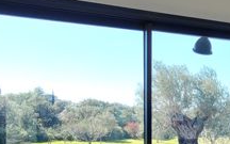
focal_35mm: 45
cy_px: 106
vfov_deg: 28.2
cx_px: 208
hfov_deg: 40.9
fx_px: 282
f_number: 2.2
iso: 50
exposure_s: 1/120
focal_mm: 1.74
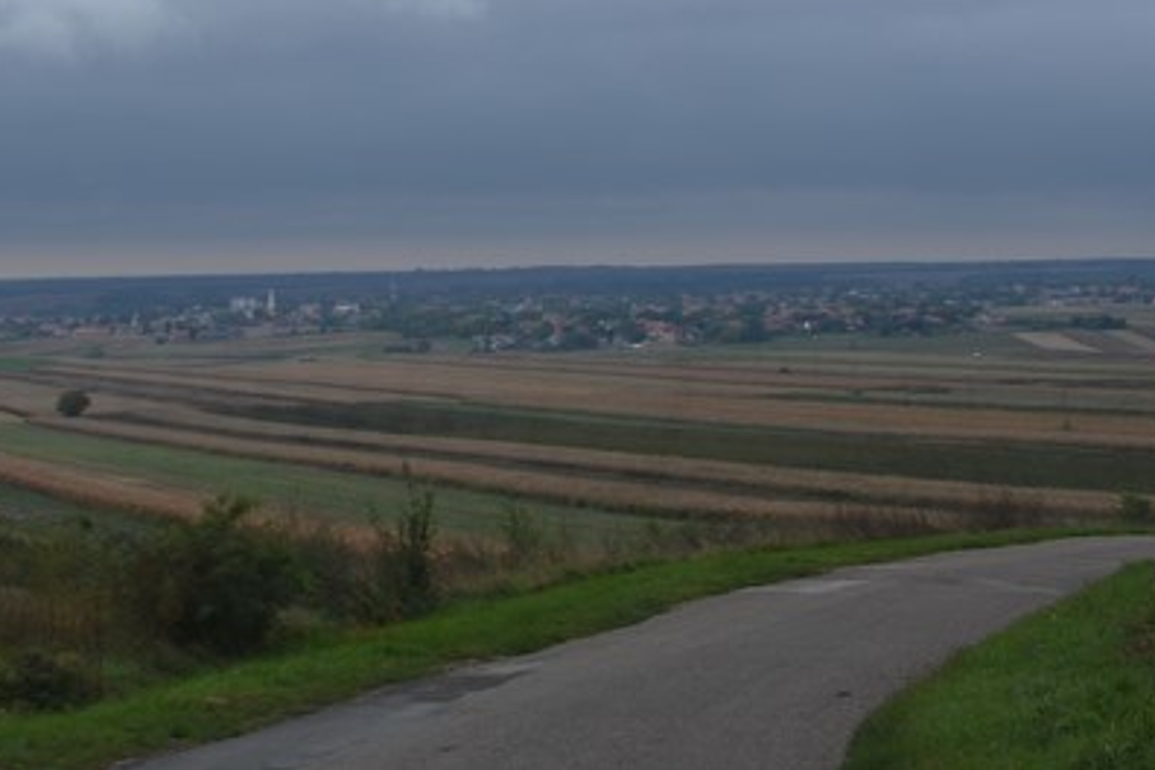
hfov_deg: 22.3
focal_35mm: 91
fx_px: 2919
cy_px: -1
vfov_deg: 14.8
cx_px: 402
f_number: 6.3
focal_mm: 30
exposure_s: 1/160
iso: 100
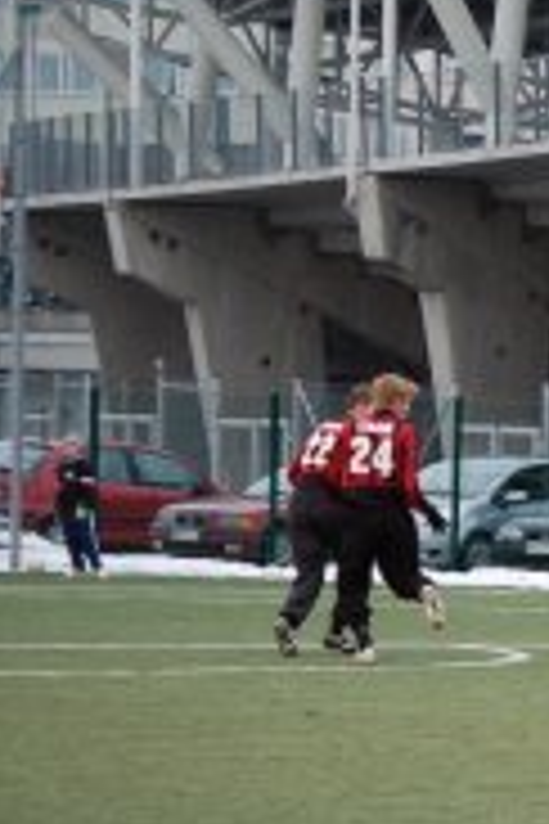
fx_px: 7480
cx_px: 1107
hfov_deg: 4.2
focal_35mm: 327
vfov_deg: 6.3
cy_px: 680
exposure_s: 1/200
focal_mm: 80
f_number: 4.5
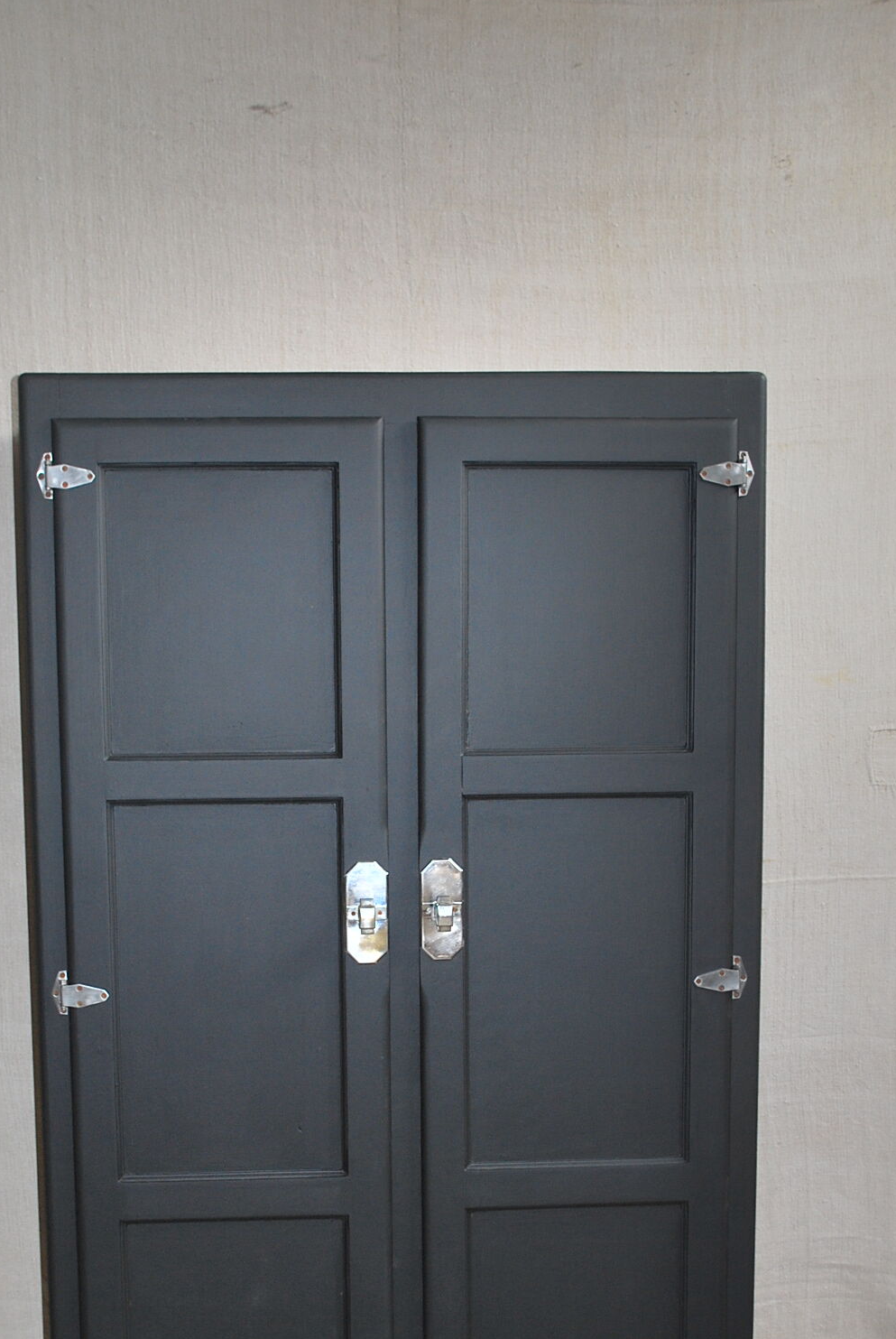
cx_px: 374
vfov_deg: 41.7
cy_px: 806
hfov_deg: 28.7
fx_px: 1749
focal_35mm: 47
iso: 200
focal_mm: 24
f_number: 4.2
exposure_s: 1/60
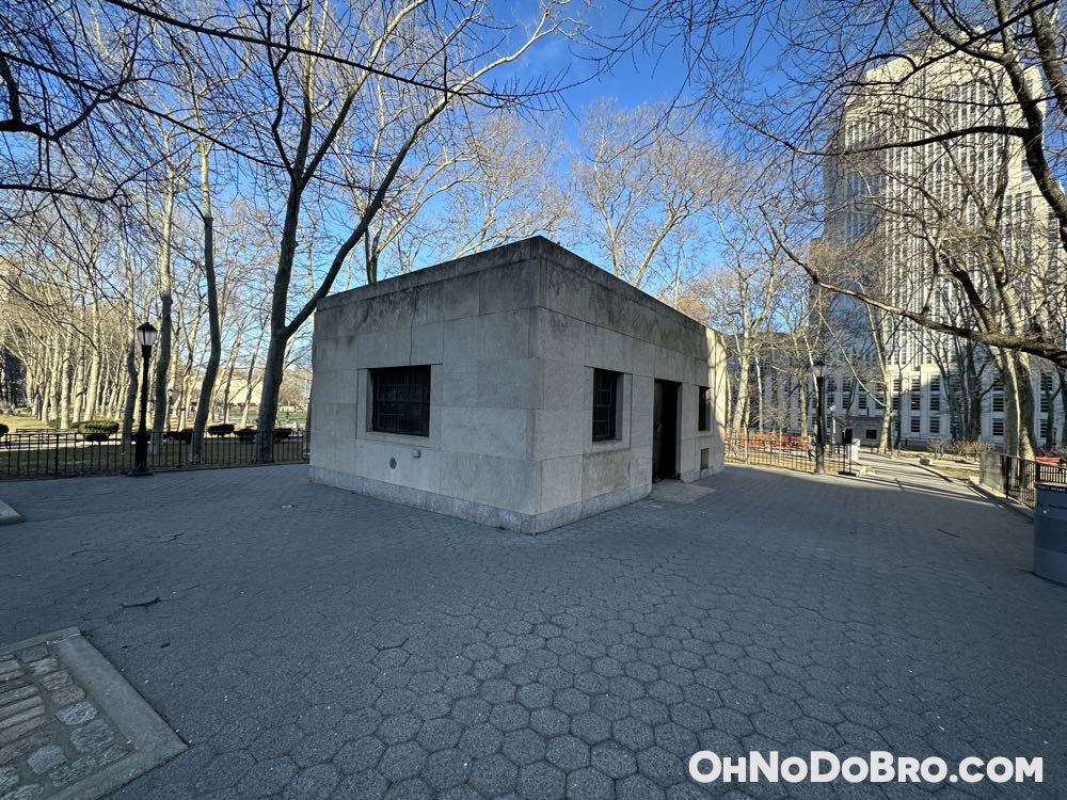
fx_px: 432
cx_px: 534
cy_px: 400
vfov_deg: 85.7
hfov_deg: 102.1
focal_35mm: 14
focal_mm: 2.22
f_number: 2.2
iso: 40
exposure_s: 1/421
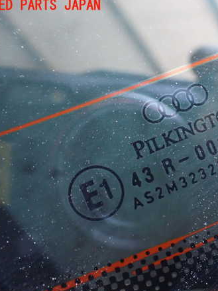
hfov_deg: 33.9
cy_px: 146
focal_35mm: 41
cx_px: 179
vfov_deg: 45.8
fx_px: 344
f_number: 2.3
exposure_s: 1/80
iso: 800
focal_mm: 5.4
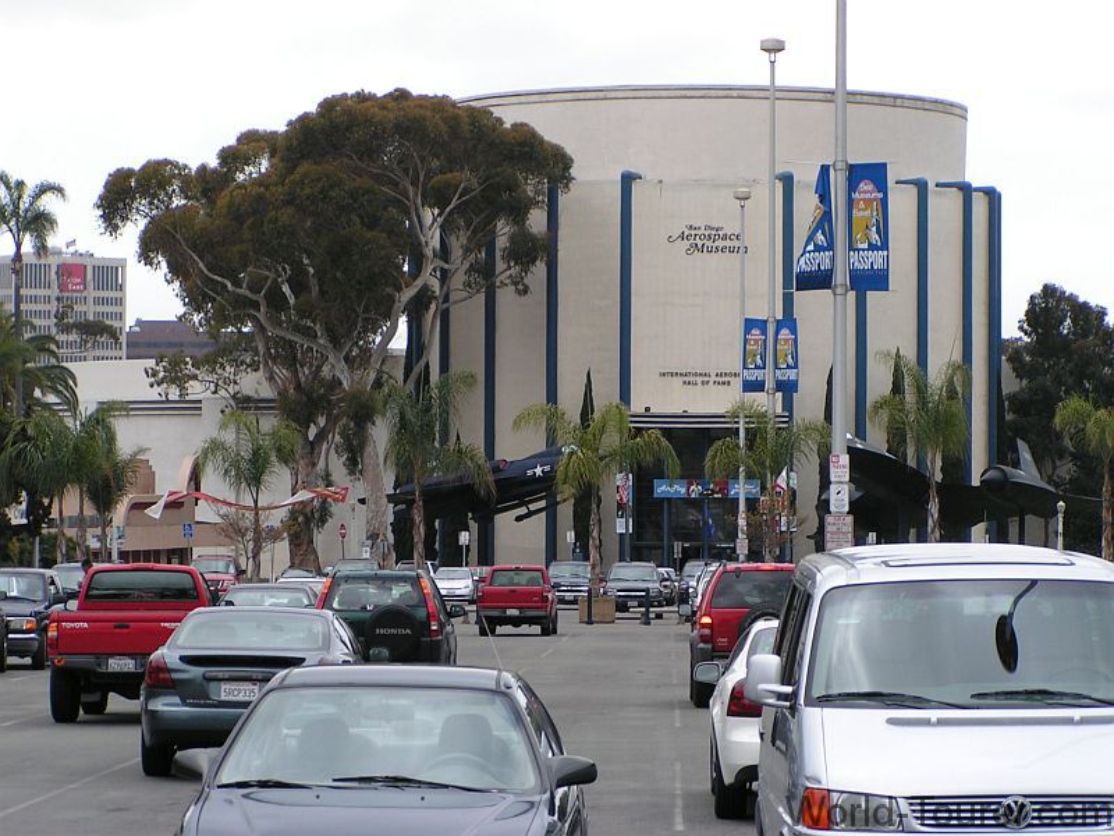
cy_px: 418
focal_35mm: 143
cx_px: 557
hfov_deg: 13.8
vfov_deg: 10.4
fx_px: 4602
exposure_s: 1/250
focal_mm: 21.9
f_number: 5.6
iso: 50
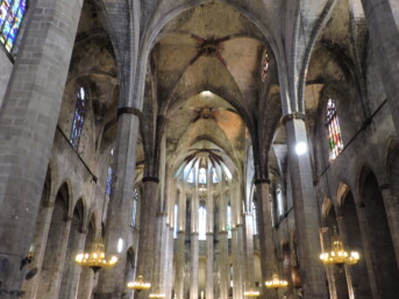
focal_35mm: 28
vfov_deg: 49.5
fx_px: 323
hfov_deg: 63.2
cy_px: 173
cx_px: 225
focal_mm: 4.3
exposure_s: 1/8
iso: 450
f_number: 3
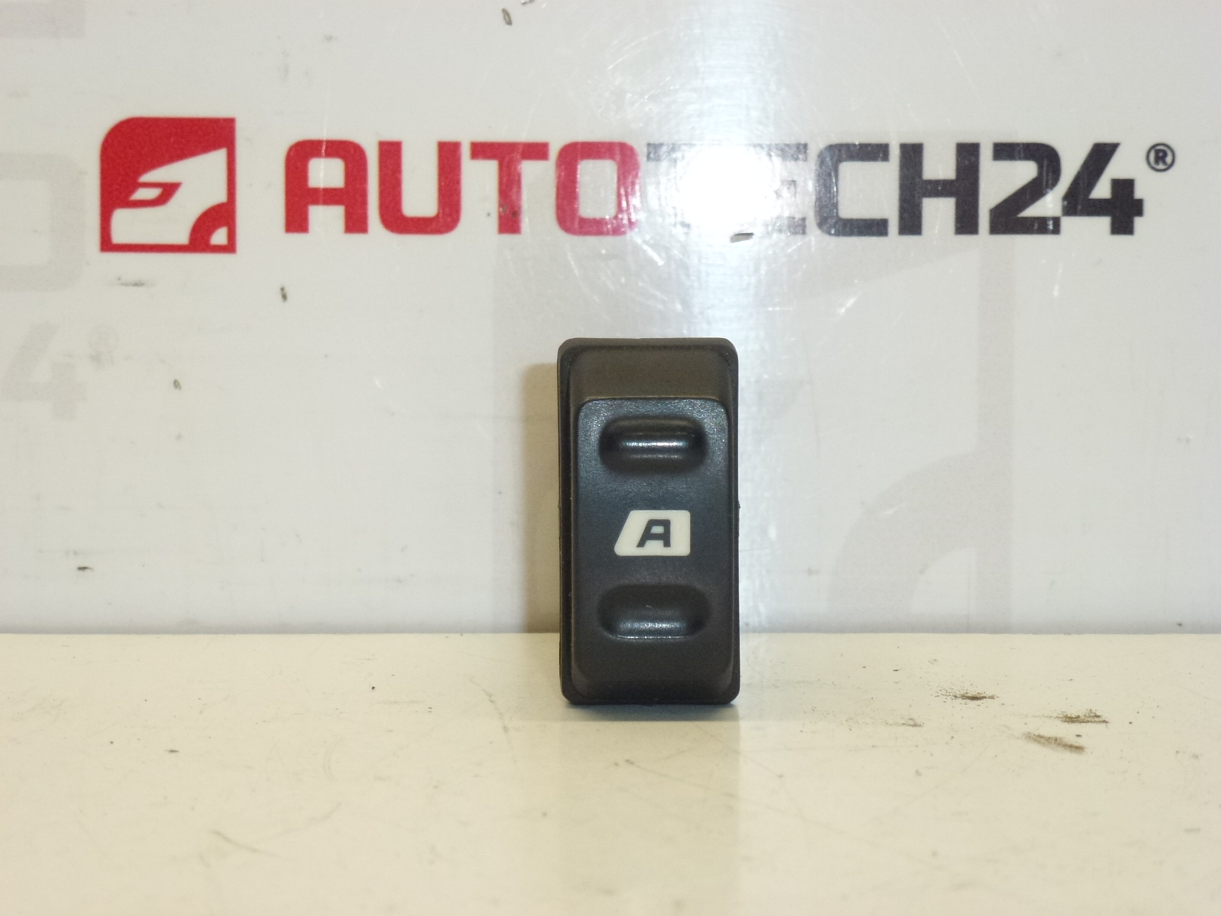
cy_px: 458
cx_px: 610
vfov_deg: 18.0
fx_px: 2892
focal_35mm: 82
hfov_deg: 23.8
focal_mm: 14.8
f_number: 4.8
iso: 400
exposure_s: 1/160
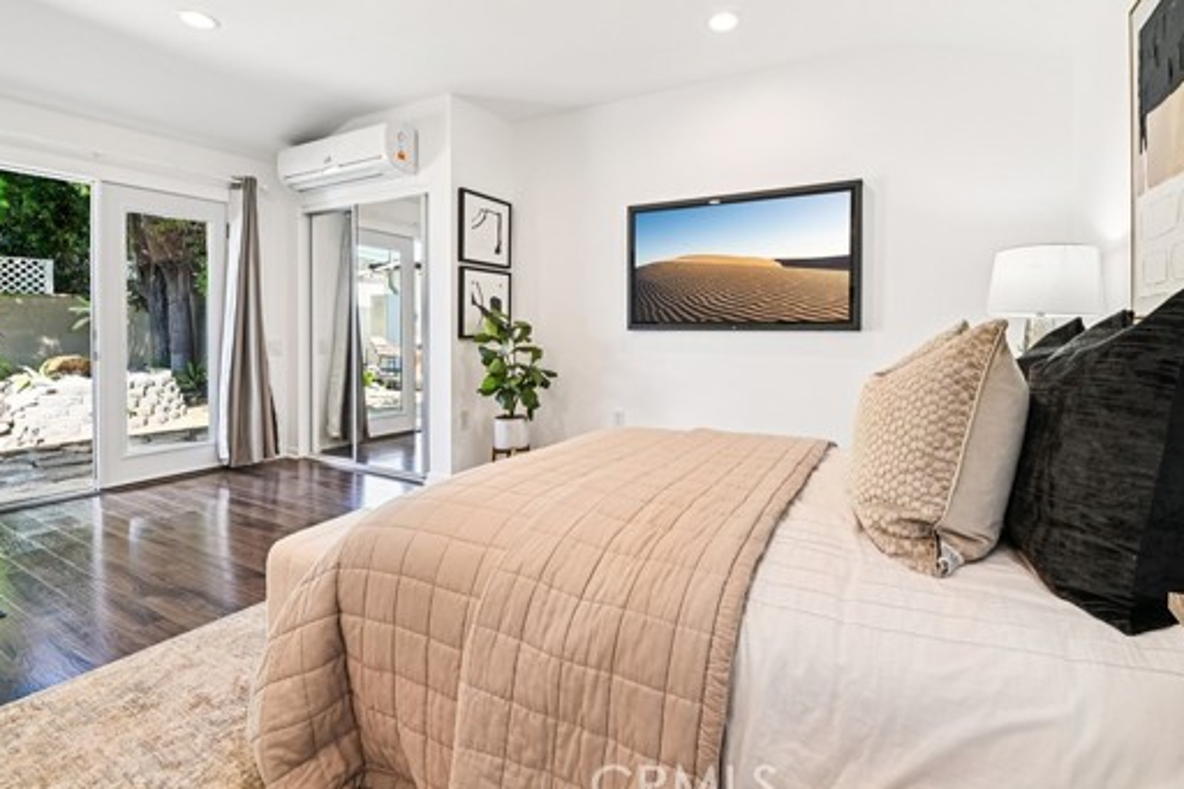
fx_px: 493
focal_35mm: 15
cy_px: 326
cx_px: 638
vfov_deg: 76.6
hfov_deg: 100.2
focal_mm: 12
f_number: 8
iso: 250
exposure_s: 1/8
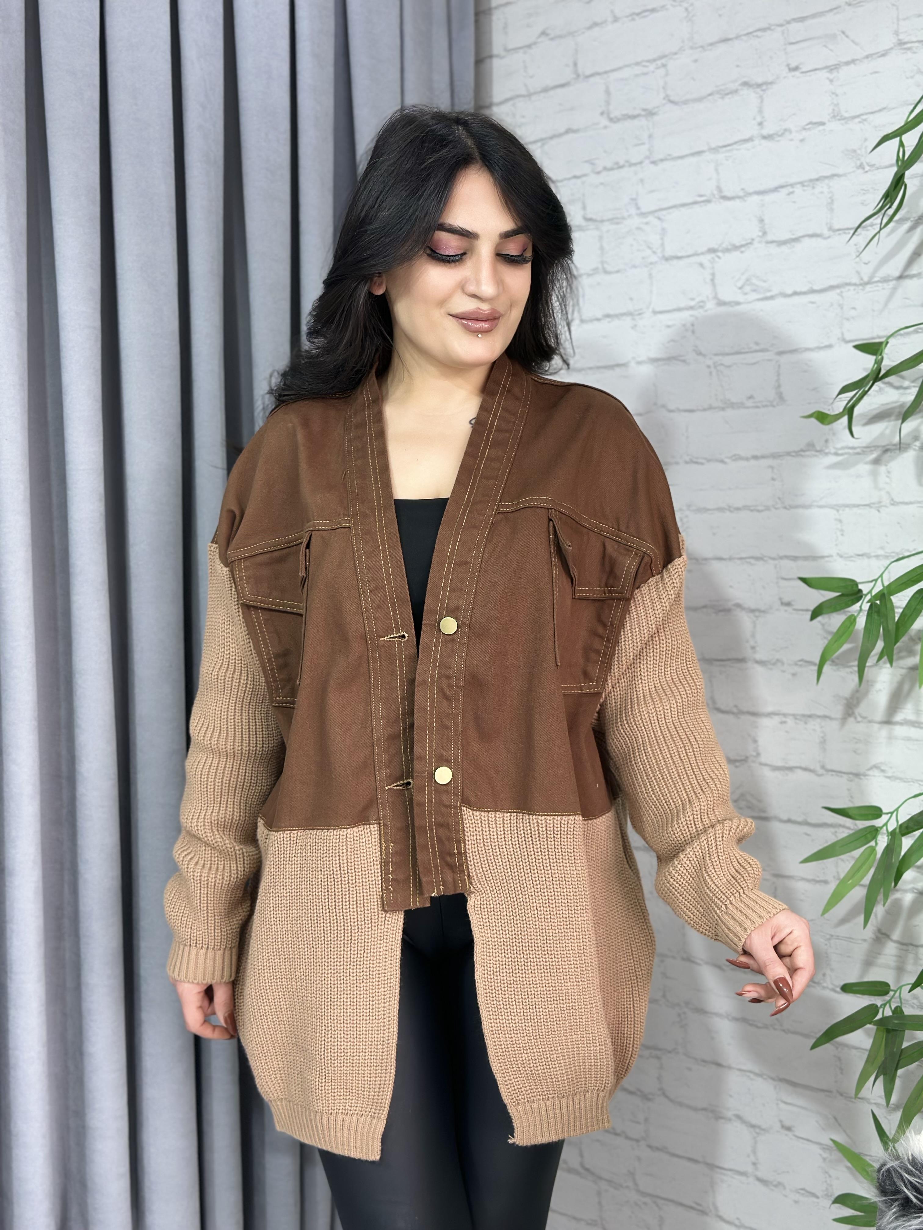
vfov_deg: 39.7
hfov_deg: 30.3
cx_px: 462
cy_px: 615
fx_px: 1706
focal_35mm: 48
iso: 100
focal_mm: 6.86
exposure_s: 1/100
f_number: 1.78
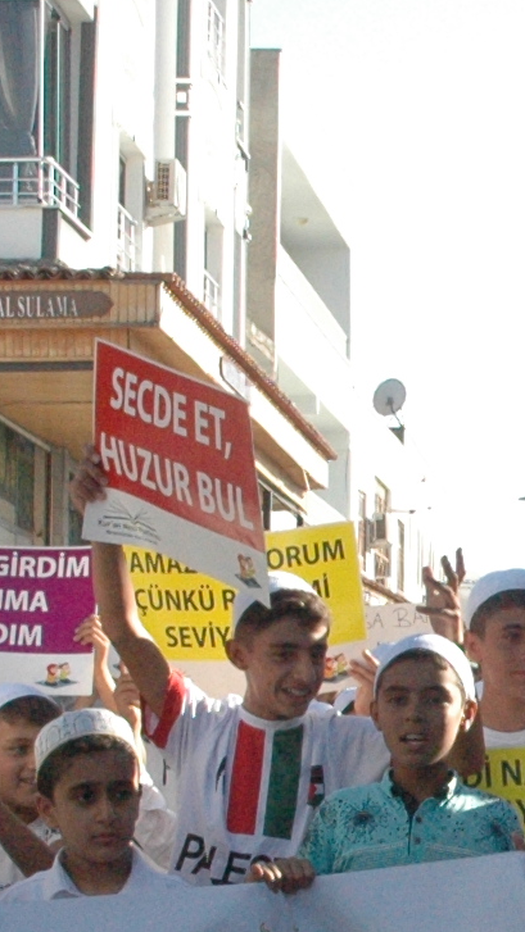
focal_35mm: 117
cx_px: 756
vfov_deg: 18.1
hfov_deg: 10.1
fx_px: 2895
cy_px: 791
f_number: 11
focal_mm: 18
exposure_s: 1/500
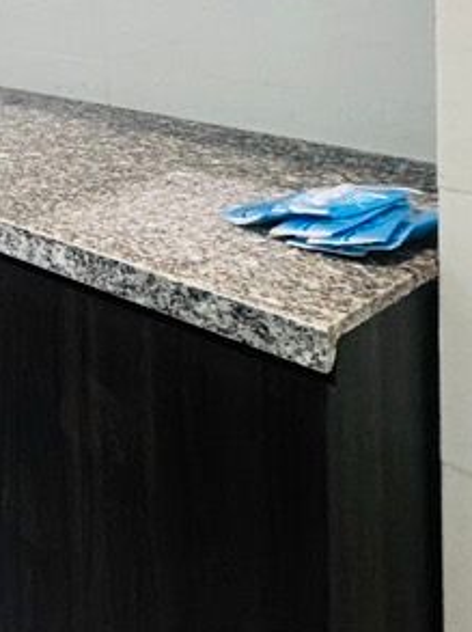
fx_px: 893
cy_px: -52
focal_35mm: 49
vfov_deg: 34.1
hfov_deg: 21.2
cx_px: -349
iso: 200
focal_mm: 2.22
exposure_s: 1/50
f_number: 2.2
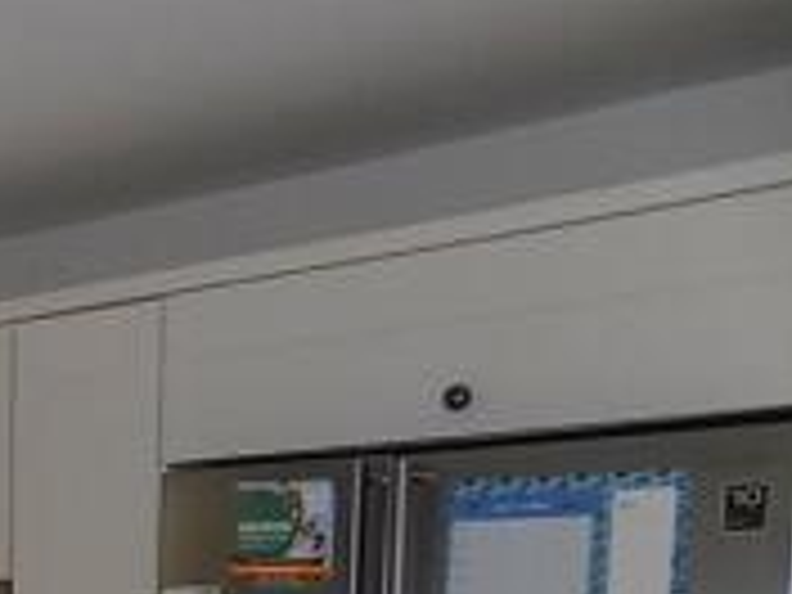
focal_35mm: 76
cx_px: -502
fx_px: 1739
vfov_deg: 17.9
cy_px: 808
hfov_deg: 20.6
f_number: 3.1
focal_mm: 4
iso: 80
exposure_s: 1/40
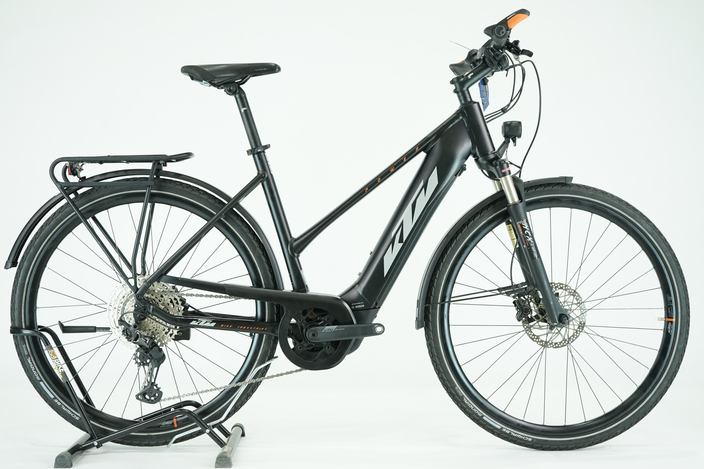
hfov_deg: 38.2
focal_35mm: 52
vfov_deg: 26.0
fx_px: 1017
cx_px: 352
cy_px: 234
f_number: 5
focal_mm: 52
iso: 2000
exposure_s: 1/200
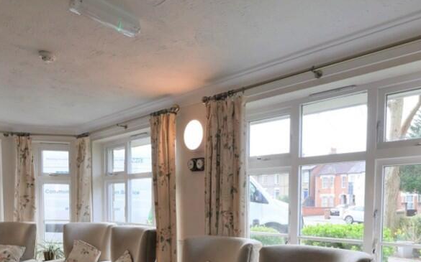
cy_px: 223
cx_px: 262
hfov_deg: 69.4
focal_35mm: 26
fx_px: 298
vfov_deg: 44.3
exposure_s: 1/125
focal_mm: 7
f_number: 4.5
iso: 200
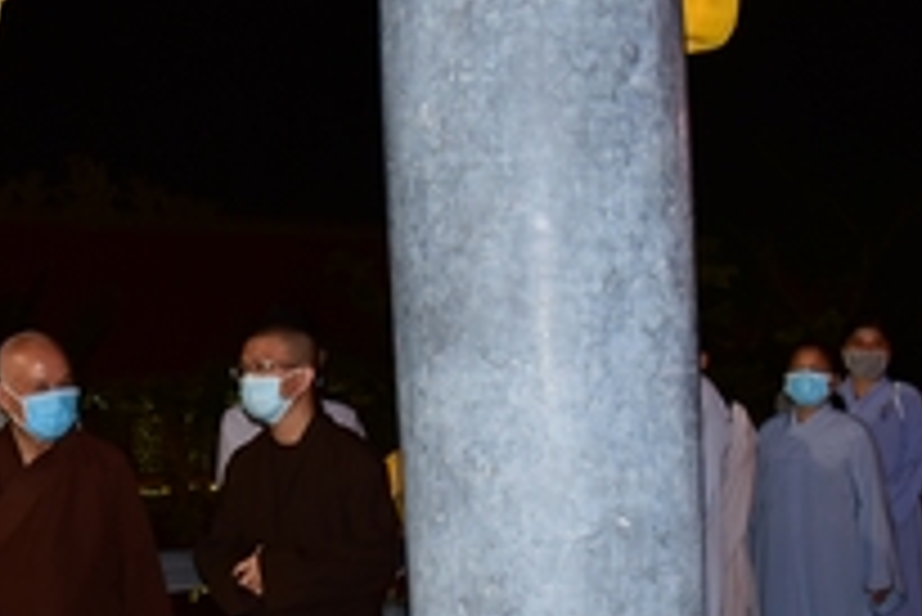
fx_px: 1948
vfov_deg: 18.0
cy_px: 373
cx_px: 373
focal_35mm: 76
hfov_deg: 26.6
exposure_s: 1/60
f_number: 4
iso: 1000
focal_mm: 24
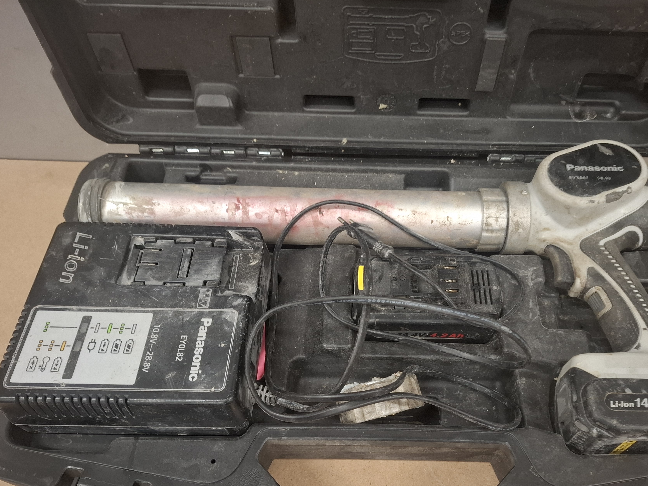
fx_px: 524
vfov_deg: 49.5
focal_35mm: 28
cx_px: 368
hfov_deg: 63.2
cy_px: 290
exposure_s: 1/25
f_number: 1.8
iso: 320
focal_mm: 5.54
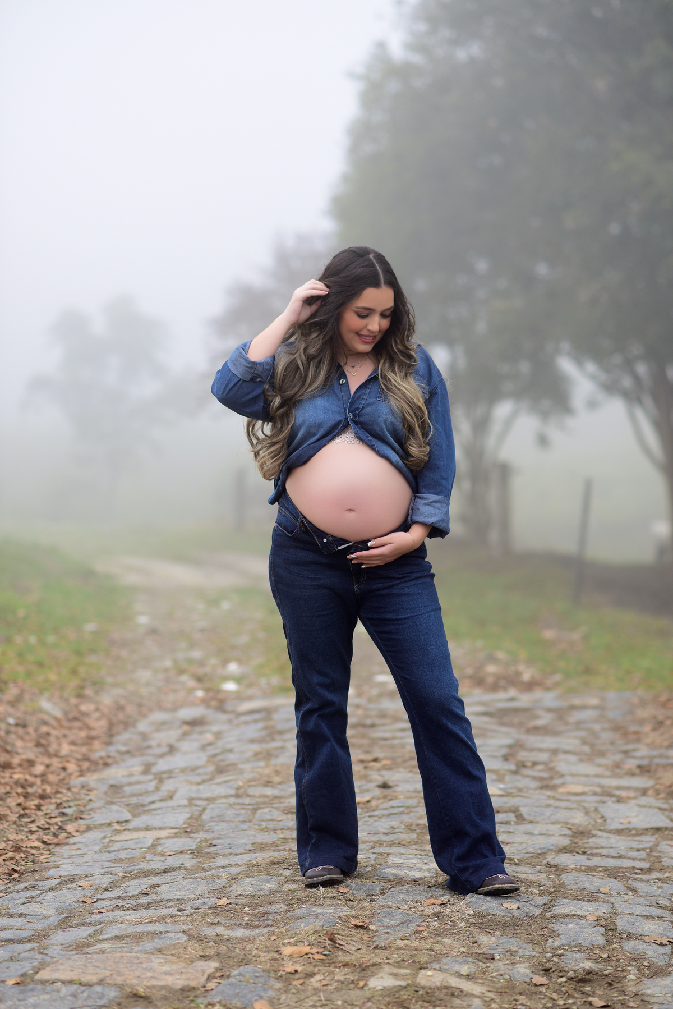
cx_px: 336
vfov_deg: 23.9
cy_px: 504
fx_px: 2382
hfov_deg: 16.1
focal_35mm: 85
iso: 100
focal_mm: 85
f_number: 2.2
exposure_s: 1/250
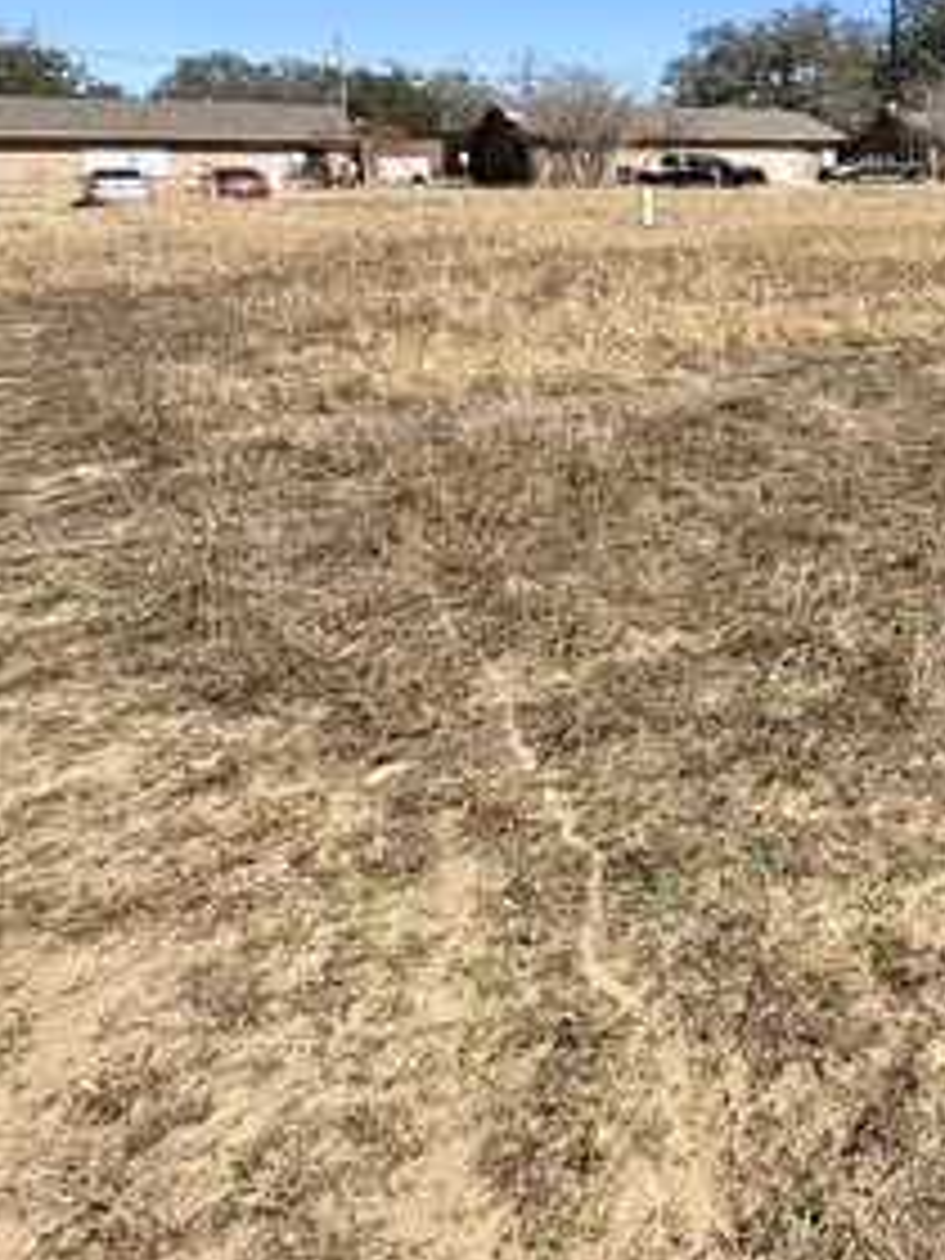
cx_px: 1256
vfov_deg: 53.9
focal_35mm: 32
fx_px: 1165
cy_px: 297
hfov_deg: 32.2
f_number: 2.2
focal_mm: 2.22
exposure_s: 1/1832
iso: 40
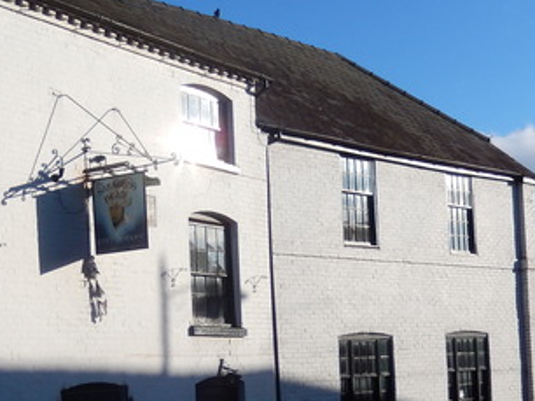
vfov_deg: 21.6
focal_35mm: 67
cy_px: 319
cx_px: 147
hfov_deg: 28.6
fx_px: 1035
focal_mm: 5.7
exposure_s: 1/1500
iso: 125
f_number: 3.8
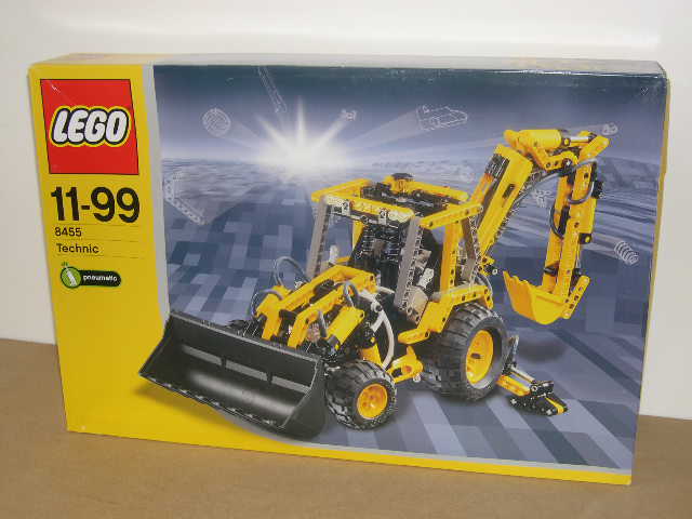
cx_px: 346
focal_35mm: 47
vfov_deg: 30.9
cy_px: 260
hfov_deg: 40.4
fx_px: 940
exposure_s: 1/60
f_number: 3.1
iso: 100
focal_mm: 10.1
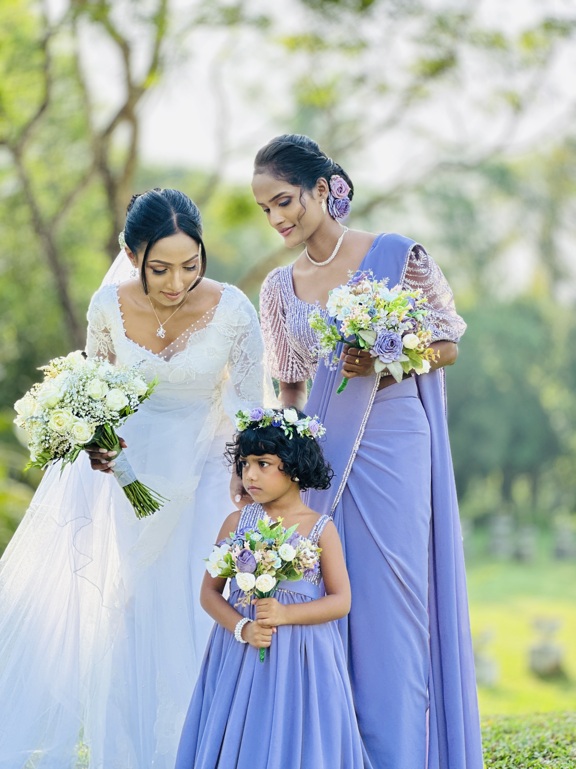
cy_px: 384
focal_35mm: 77
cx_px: 288
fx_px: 1708
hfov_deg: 19.1
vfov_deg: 25.3
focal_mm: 9
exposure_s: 1/166
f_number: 2.8
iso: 40
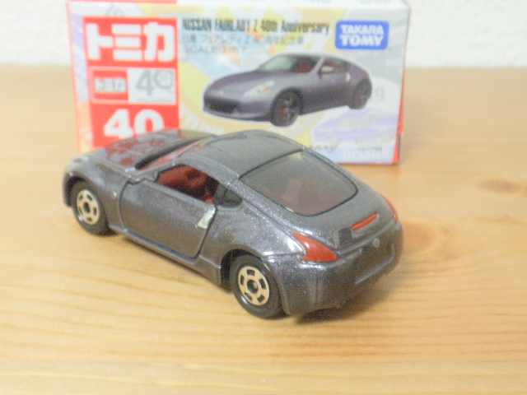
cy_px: 198
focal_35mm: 52
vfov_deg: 28.0
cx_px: 264
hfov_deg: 36.8
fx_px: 792
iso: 200
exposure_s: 1/4
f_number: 4.3
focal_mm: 9.1
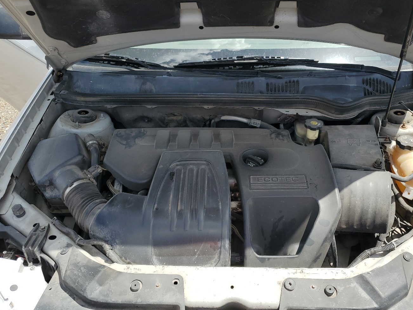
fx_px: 382
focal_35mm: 32
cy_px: 121
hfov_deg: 56.6
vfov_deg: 43.9
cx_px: 239
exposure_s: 1/1667
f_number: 1.5
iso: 50
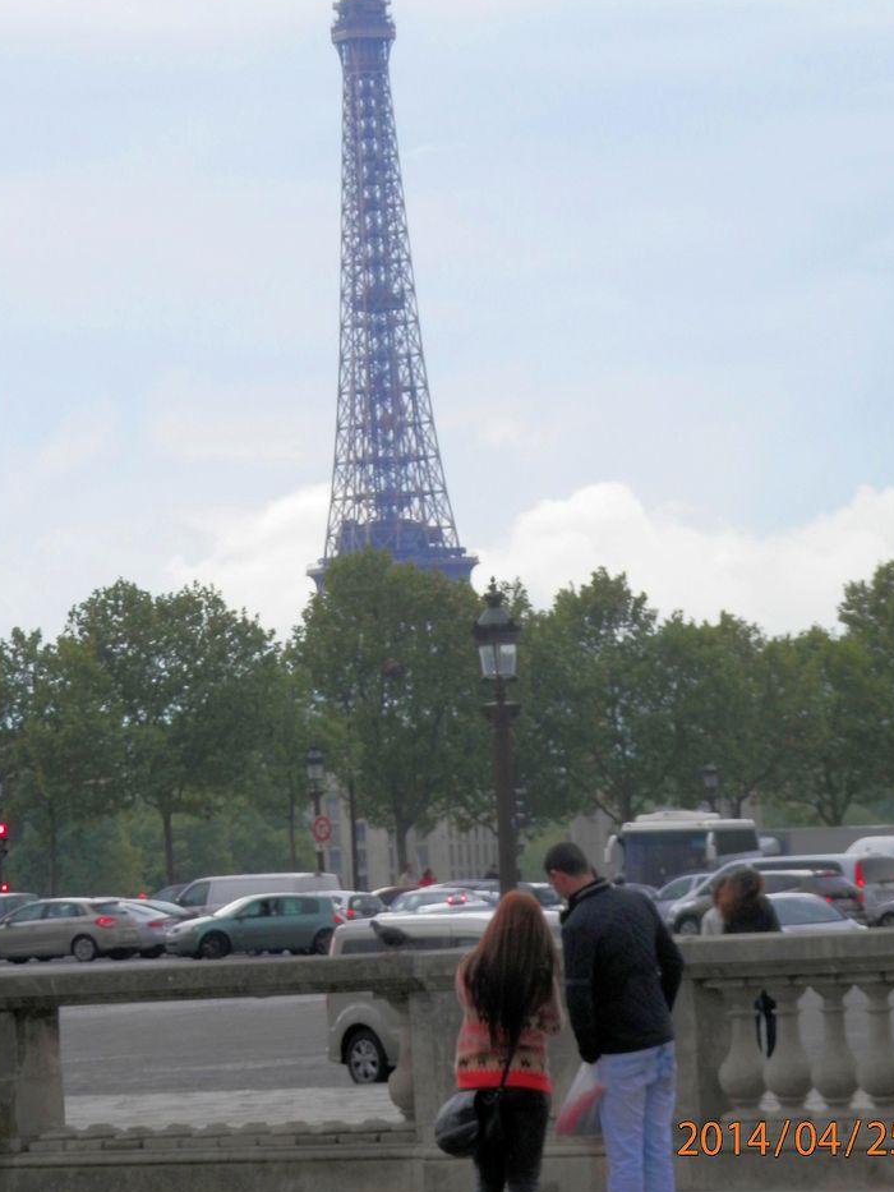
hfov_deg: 7.5
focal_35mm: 198
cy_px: 483
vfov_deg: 10.0
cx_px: 441
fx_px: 6817
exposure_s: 1/250
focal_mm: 27.5
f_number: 5.5
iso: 80
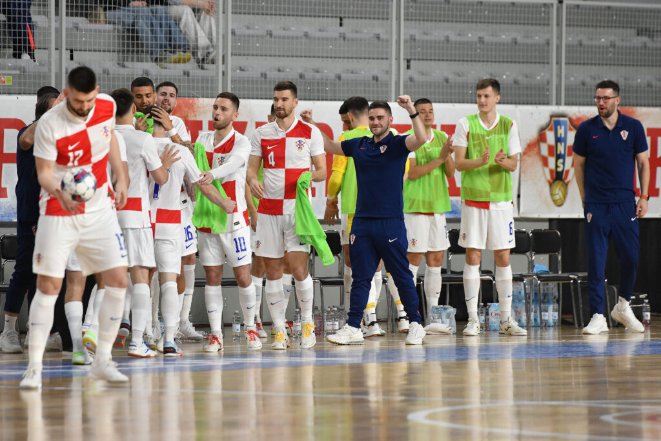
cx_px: 330
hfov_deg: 10.3
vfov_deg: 6.9
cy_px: 220
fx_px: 3672
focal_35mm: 200
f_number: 5
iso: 1600
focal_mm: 200
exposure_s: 1/1250
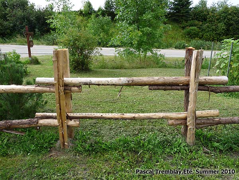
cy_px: 90
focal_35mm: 27
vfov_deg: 51.4
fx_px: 186
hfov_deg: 65.3
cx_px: 120
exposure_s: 1/200
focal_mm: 4.8
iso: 100
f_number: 5
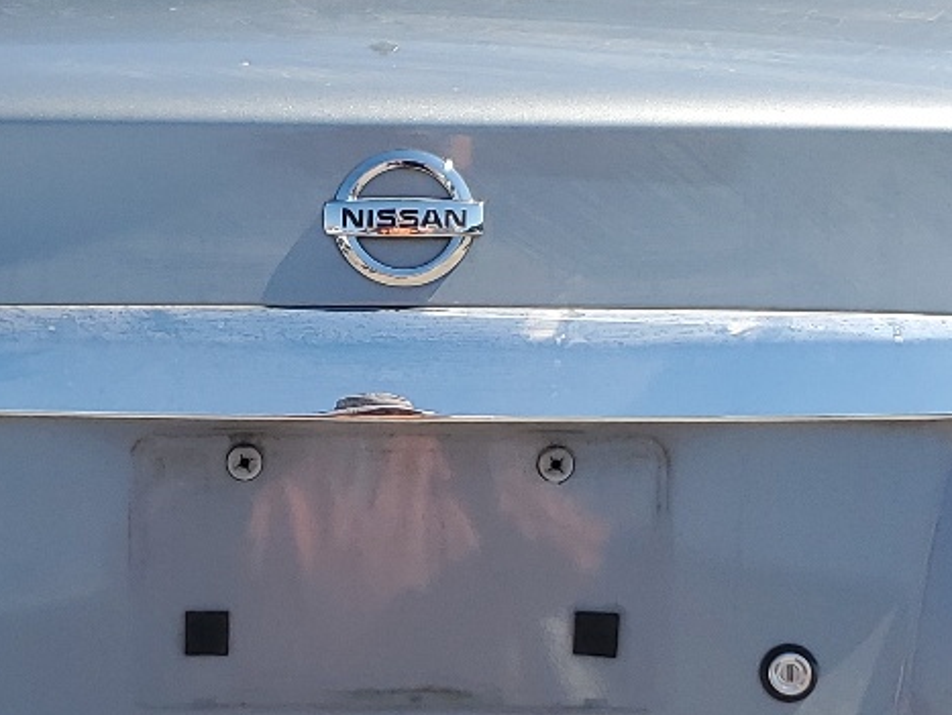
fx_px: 2450
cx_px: 414
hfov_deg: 22.0
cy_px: 489
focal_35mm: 89
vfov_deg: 16.6
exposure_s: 1/2500
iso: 50
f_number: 1.5
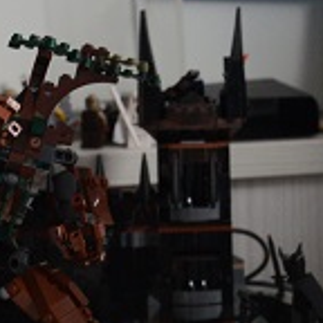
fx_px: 1742
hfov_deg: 10.6
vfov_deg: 10.5
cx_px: 271
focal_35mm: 165
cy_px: 6
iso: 1600
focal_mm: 35
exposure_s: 1/20
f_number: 5.6
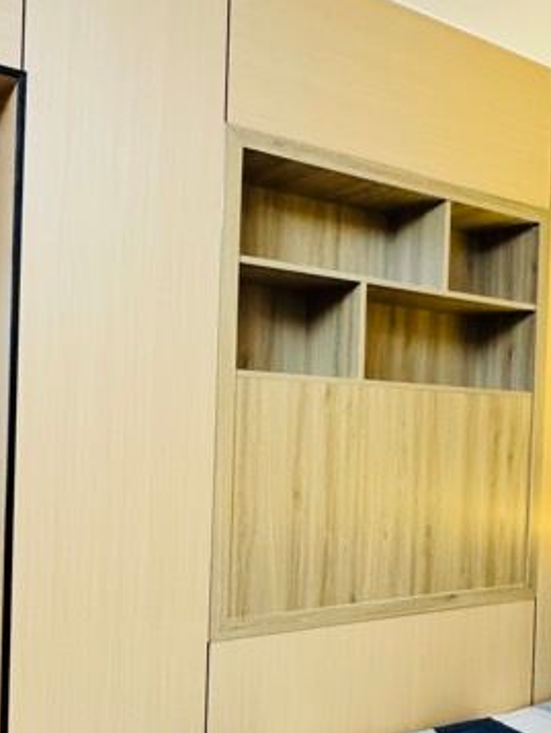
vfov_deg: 46.5
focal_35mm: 40
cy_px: 442
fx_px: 848
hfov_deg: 35.8
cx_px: 336
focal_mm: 2.22
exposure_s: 1/50
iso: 500
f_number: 2.2
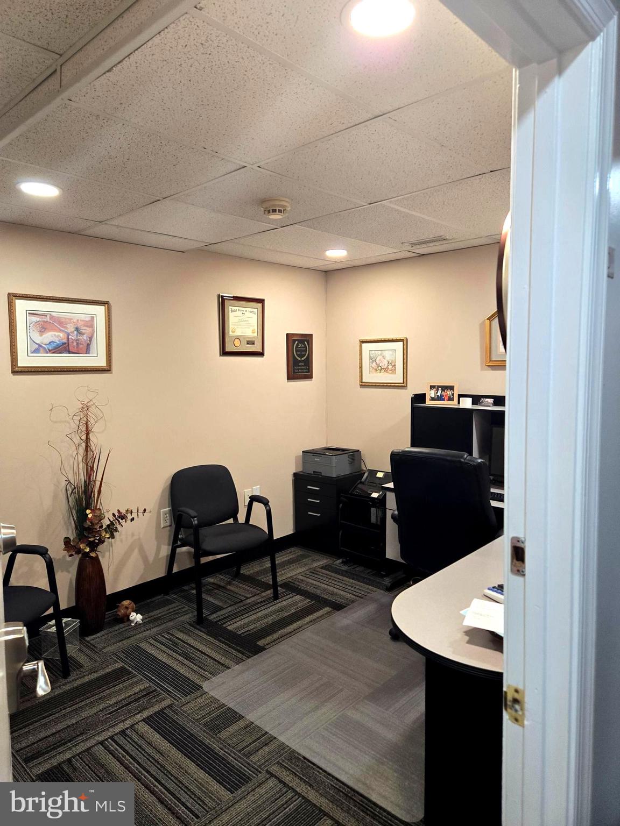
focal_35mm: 23
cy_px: 413
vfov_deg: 73.9
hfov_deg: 58.9
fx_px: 549
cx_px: 310
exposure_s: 1/120
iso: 250
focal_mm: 5.4
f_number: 1.8
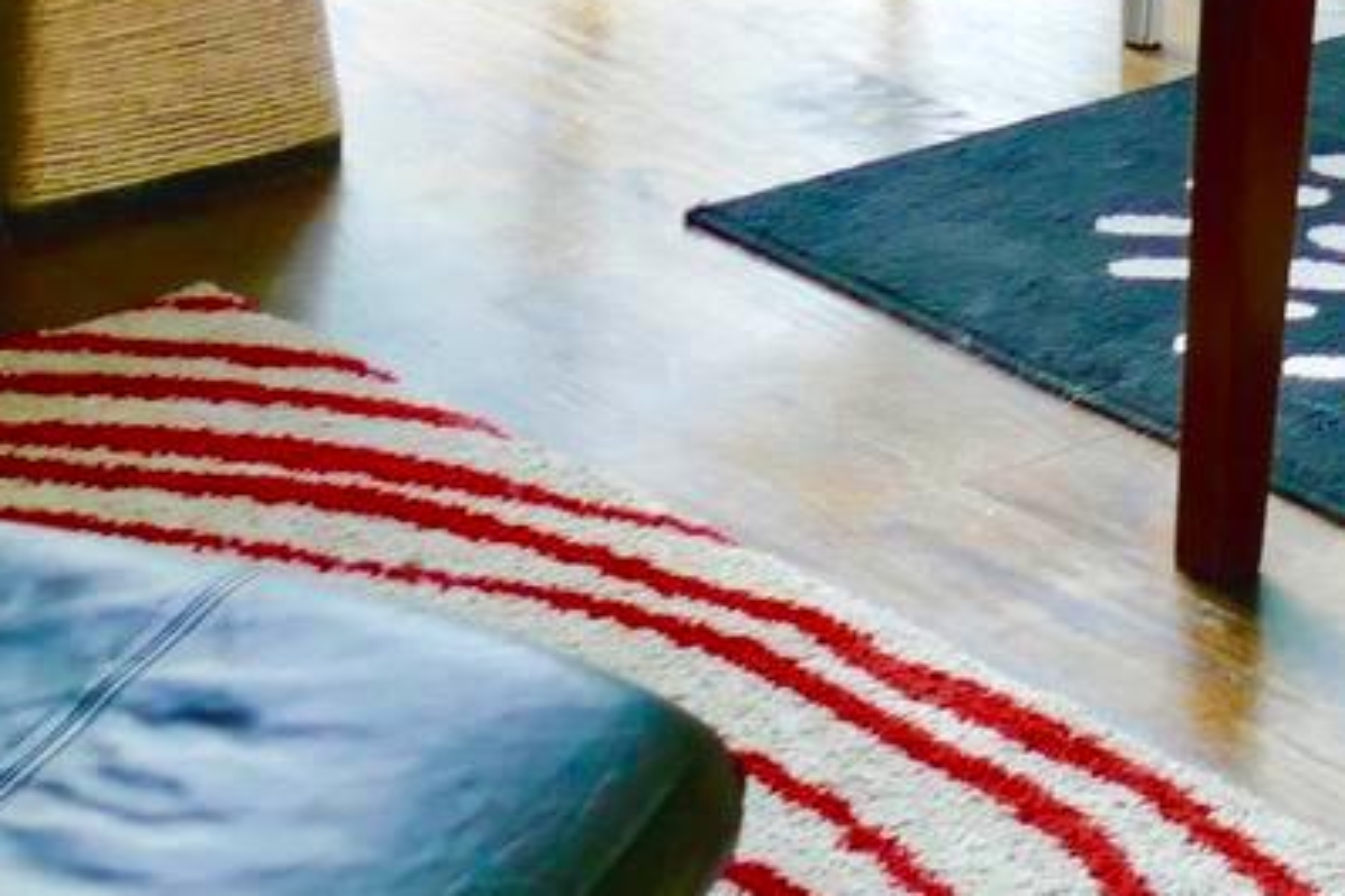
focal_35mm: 159
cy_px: -1090
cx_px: 1716
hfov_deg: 12.5
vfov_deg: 8.1
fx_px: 5940
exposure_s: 1/80
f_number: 3
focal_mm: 11.35
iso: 125
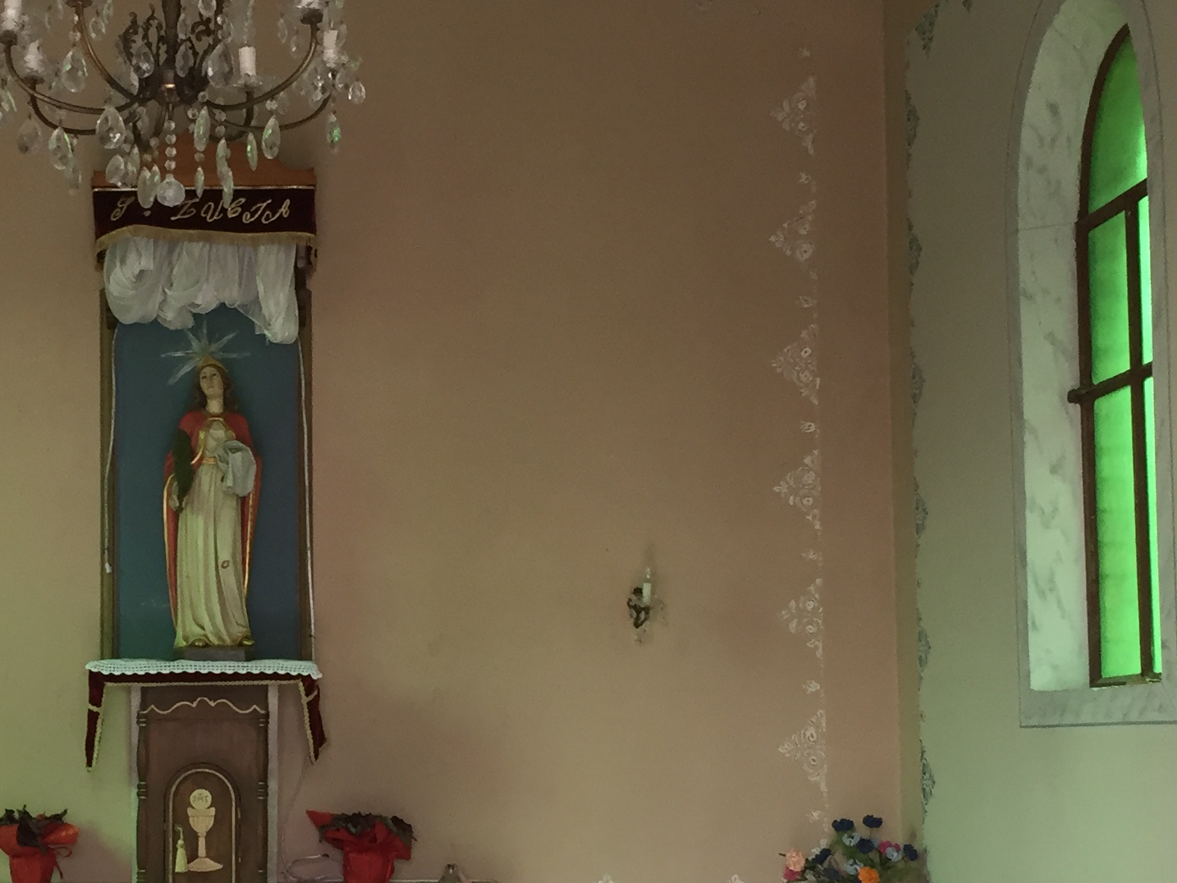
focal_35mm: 66
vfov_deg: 22.2
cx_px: 284
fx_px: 2244
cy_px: 551
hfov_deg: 28.9
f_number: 2.2
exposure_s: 1/33
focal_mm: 4.15
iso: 80
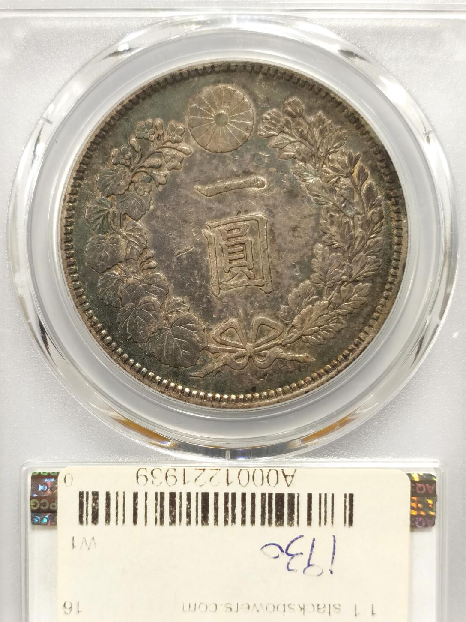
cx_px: 234
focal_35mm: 67
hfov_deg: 21.9
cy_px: 341
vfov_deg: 29.0
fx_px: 1203
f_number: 16
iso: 160
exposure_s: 1/100
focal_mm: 5.56
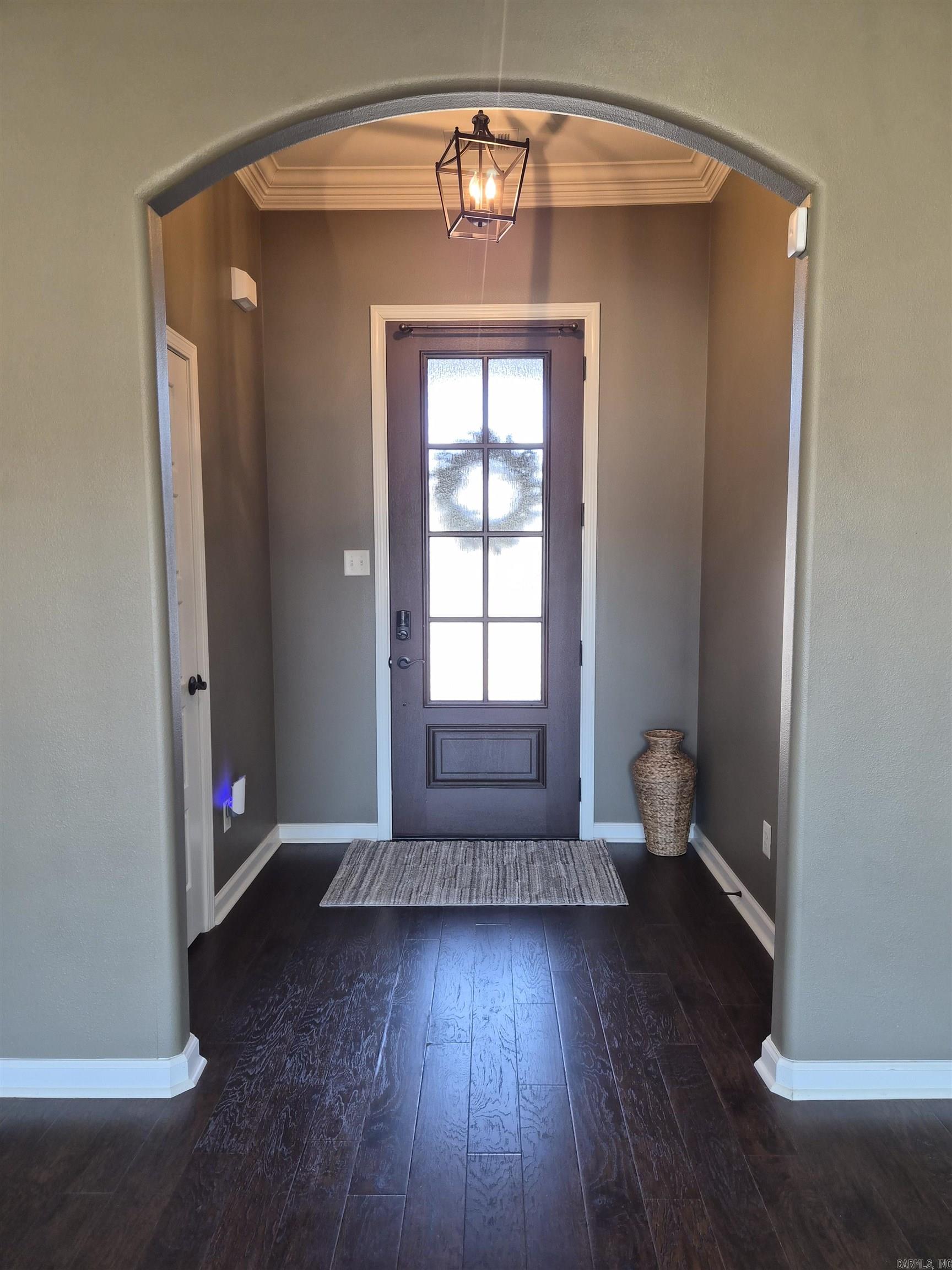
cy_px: 635
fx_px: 843
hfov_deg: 58.9
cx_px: 476
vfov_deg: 73.9
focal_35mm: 23
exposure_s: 1/120
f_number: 1.8
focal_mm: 5.4
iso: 250
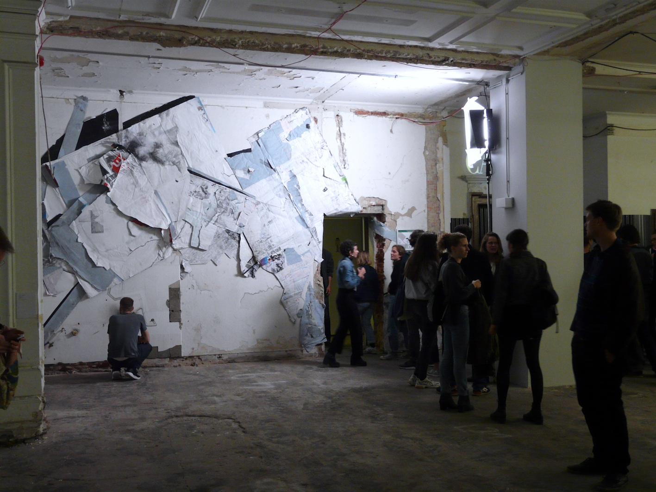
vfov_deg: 37.7
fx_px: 720
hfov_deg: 49.0
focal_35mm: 38
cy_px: 246
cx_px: 328
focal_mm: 6.3
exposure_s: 1/25
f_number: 2.8
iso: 200
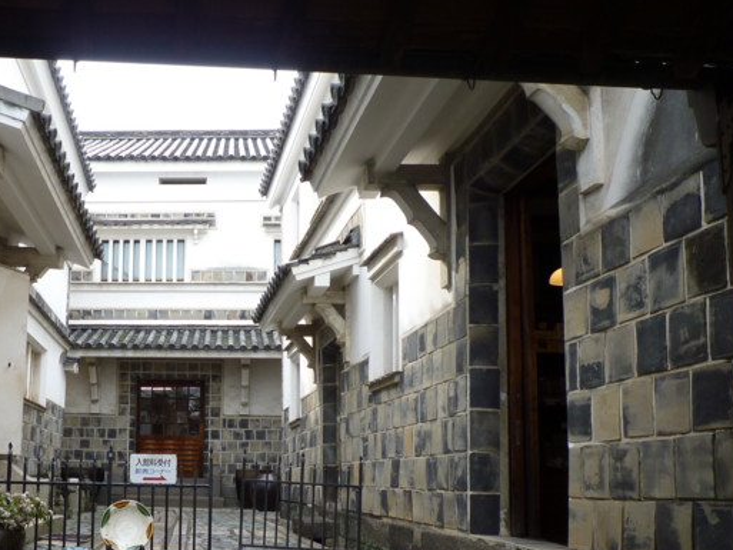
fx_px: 826
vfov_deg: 36.4
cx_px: 177
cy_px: 374
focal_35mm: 39
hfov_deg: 46.0
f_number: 2.8
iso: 80
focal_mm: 4.4
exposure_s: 1/200
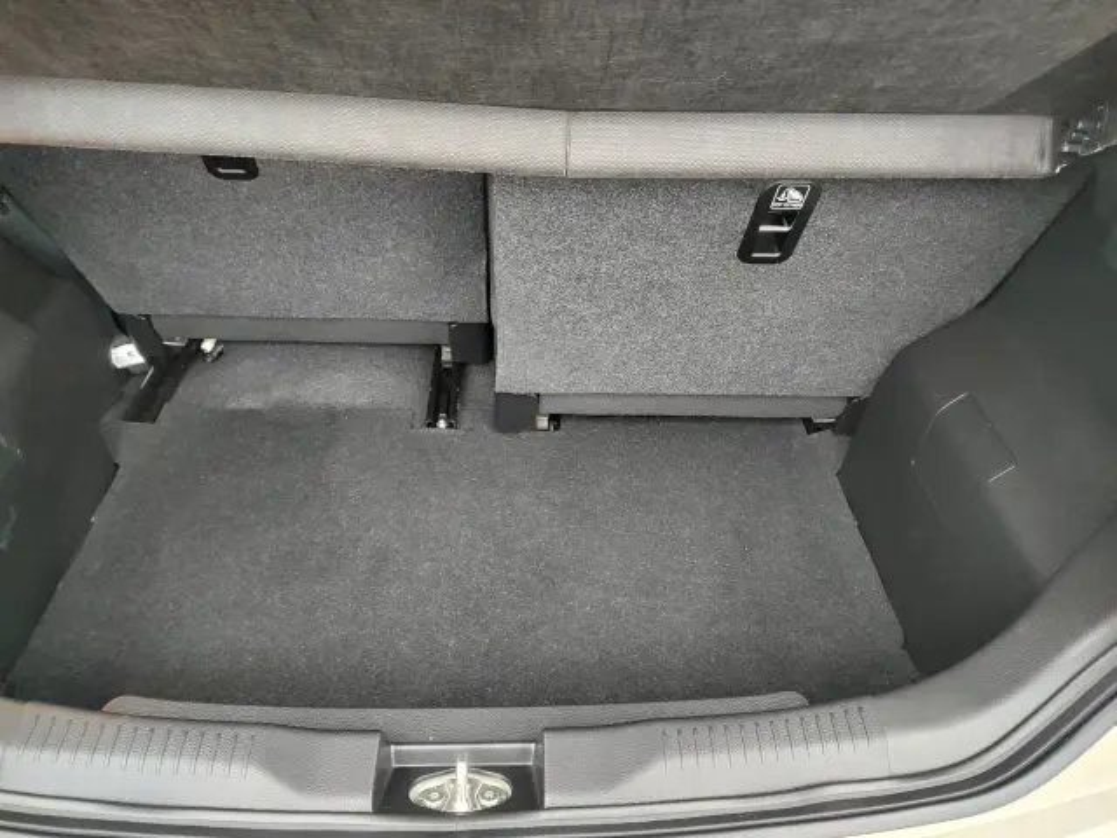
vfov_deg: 58.9
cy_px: 419
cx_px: 558
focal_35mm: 23
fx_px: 742
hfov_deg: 73.9
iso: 778
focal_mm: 5.56
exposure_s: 1/33.3
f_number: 1.8
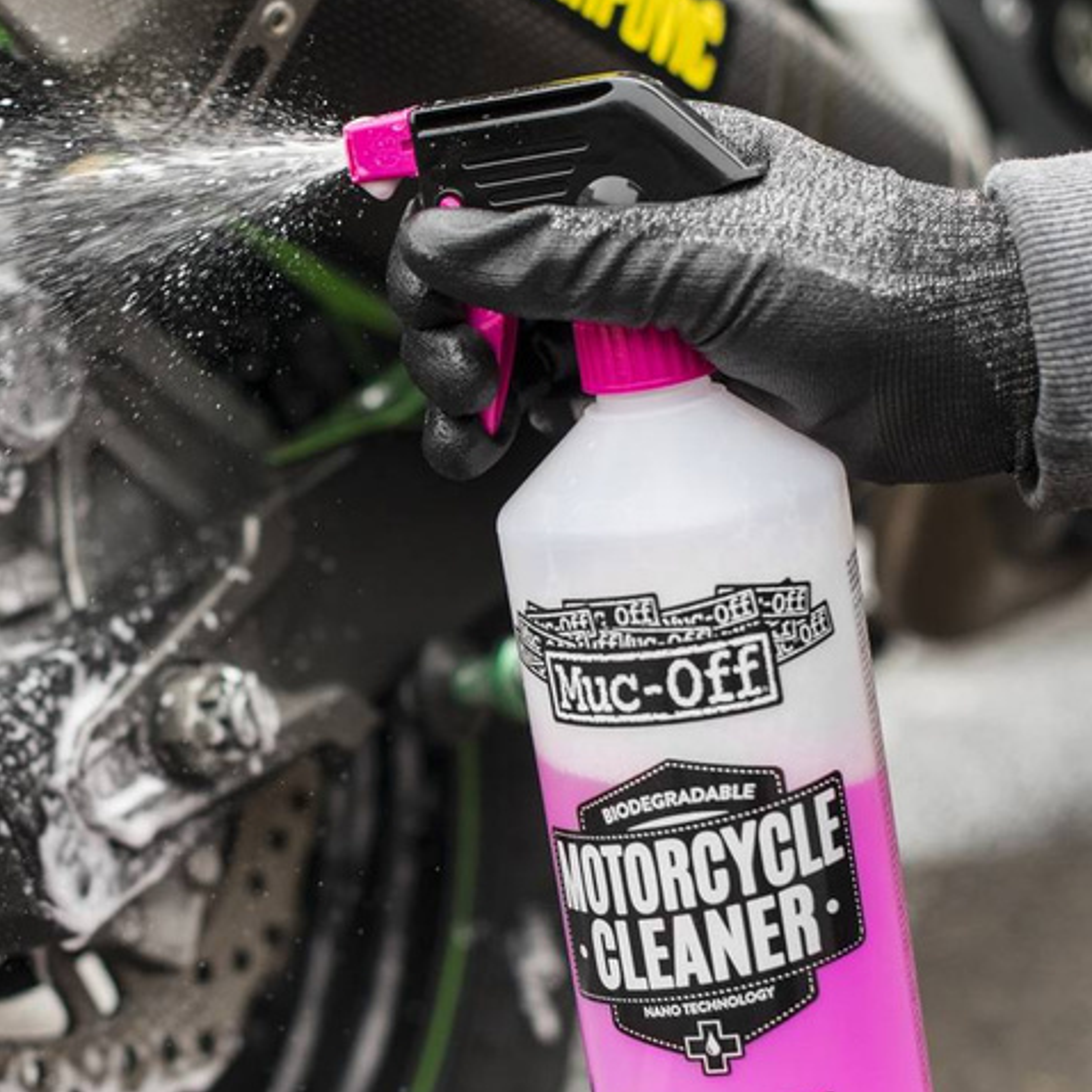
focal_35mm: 89
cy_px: 675
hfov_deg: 19.3
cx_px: 187
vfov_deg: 19.5
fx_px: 3176
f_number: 3.5
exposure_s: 1/2000
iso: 800
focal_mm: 50
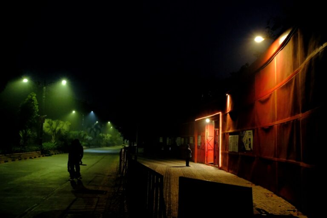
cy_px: 109
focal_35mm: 27
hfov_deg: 67.4
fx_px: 245
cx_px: 164
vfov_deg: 47.9
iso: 6400
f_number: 5.6
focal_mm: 18
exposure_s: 1/60
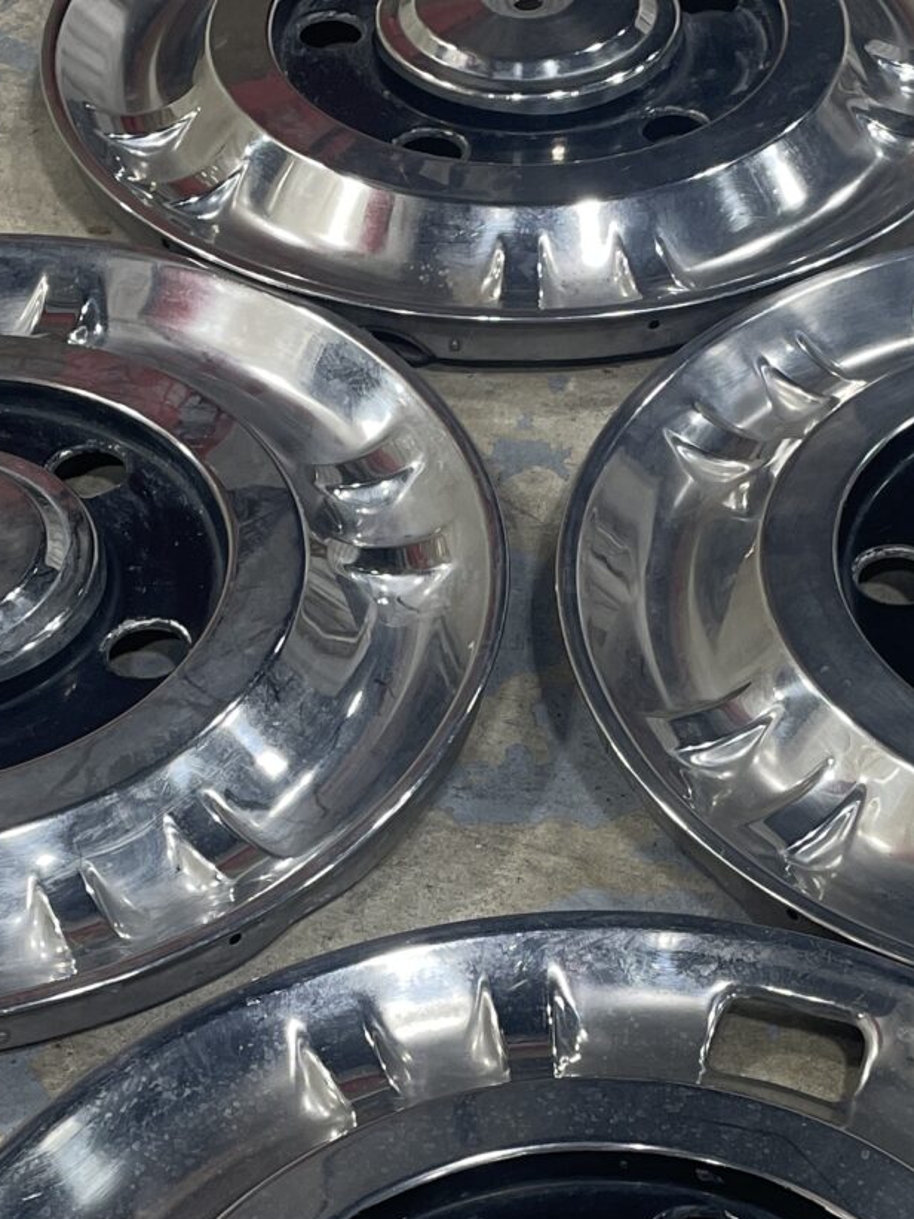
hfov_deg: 18.1
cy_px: 925
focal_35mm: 81
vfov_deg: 23.9
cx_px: 619
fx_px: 2853
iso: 80
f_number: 1.6
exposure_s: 1/60
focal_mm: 4.2
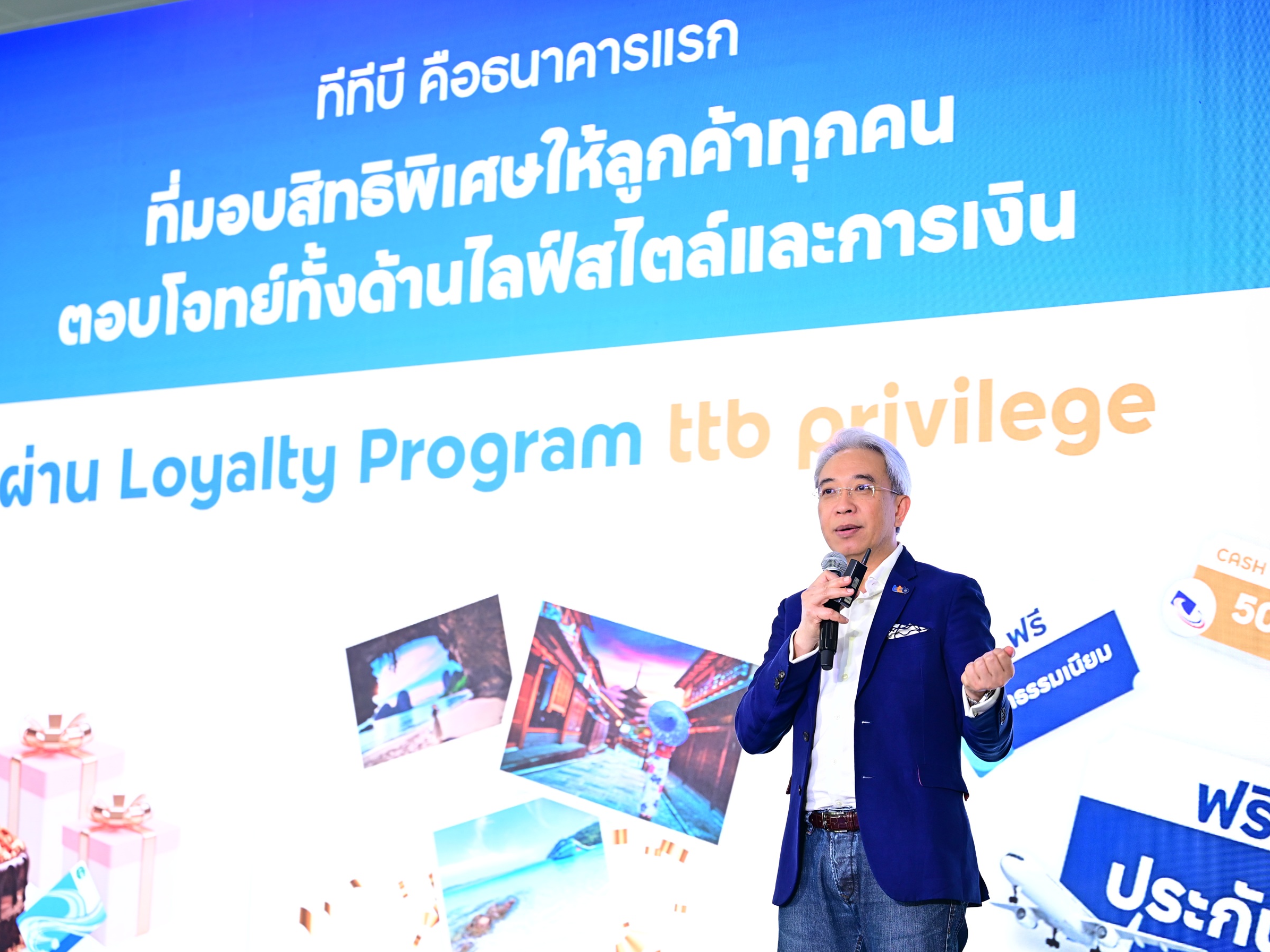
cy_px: 476
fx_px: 2788
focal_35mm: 76
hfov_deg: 25.7
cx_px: 613
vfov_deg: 19.4
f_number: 2.8
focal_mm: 70
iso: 800
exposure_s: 1/160
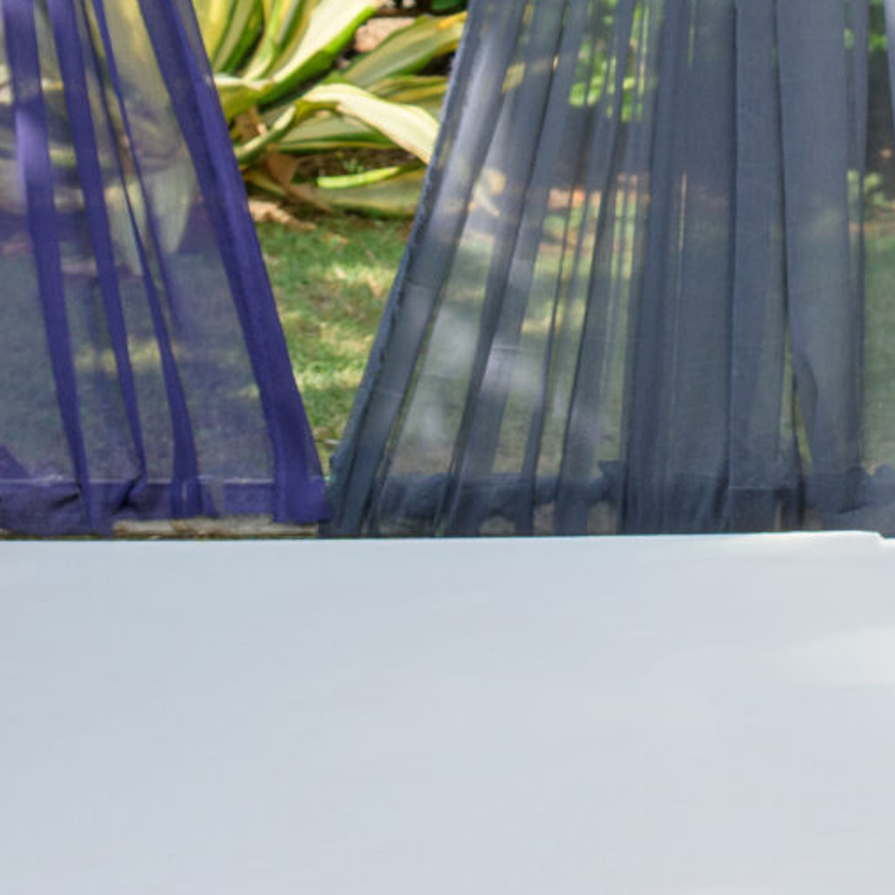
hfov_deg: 9.9
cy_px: -448
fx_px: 5031
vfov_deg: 9.9
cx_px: 1333
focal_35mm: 172
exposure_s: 1/800
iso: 100
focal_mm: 40
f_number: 4
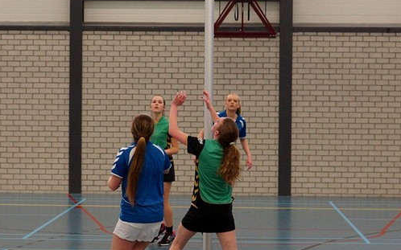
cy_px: 127
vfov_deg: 11.9
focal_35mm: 110
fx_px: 1202
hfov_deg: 18.9
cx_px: 177
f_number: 3.5
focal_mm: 35
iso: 1250
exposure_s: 1/250
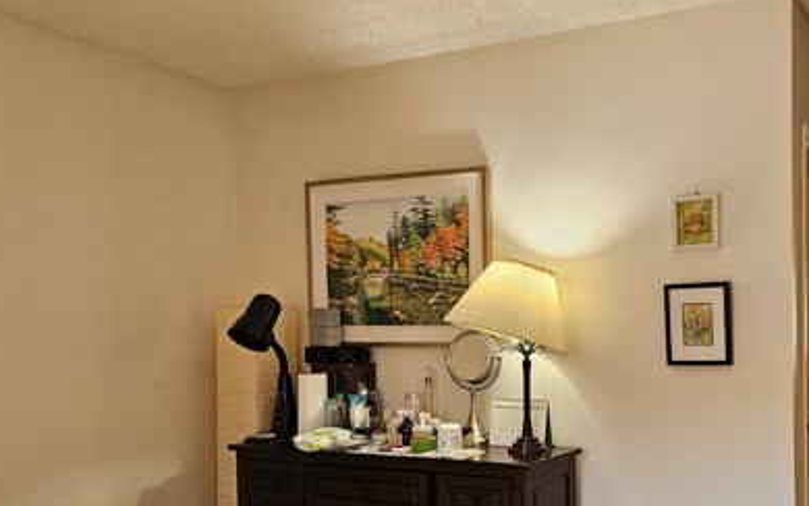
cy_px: 361
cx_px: 535
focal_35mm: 40
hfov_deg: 48.5
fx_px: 882
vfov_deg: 31.6
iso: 200
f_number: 1.7
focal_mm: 6.3
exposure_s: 1/120
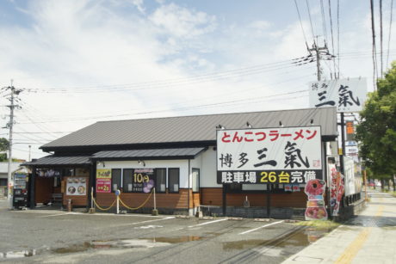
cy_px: 132
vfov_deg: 36.9
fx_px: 396
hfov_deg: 53.1
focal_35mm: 36
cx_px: 198
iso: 800
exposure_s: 1/3200
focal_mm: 24
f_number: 5
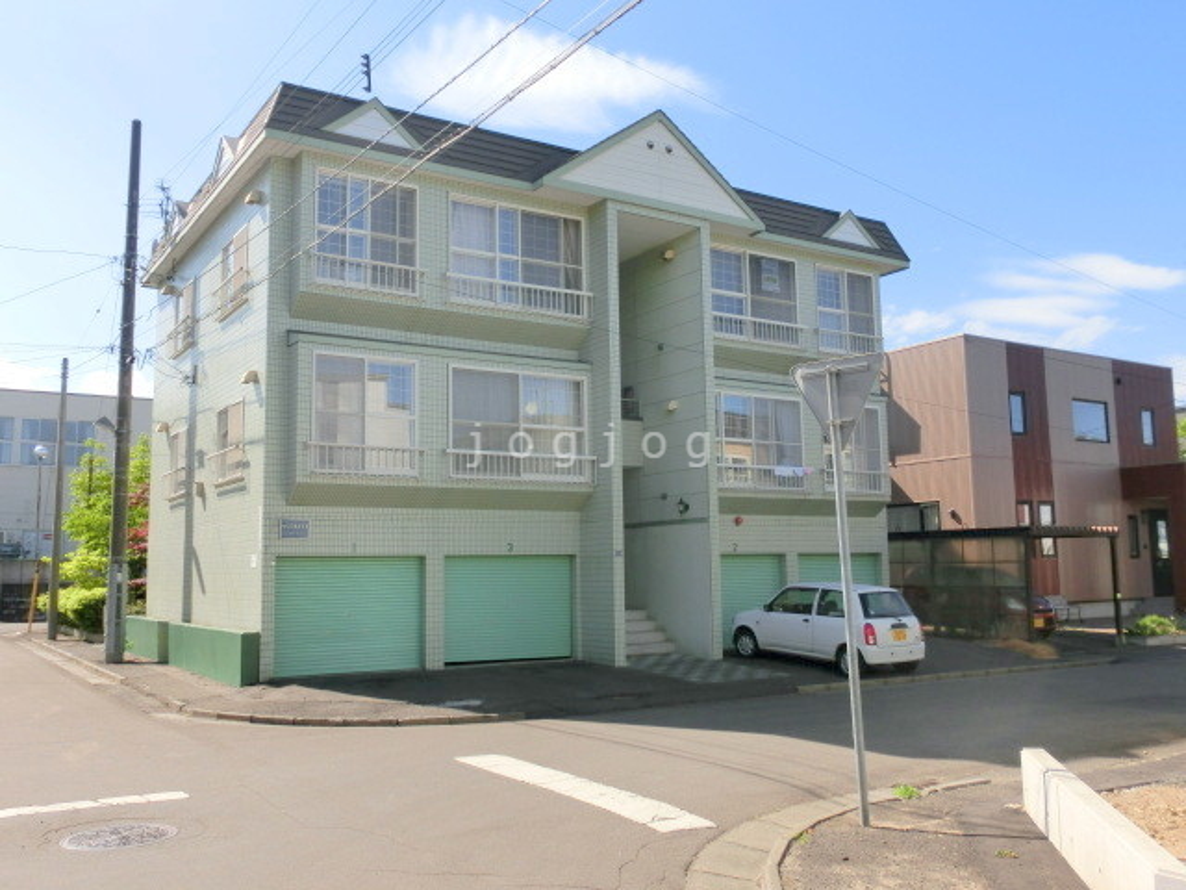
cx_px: 593
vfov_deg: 46.8
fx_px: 1028
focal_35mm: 30
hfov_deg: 60.0
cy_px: 445
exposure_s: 1/800
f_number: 3.5
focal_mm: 5.36
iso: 80
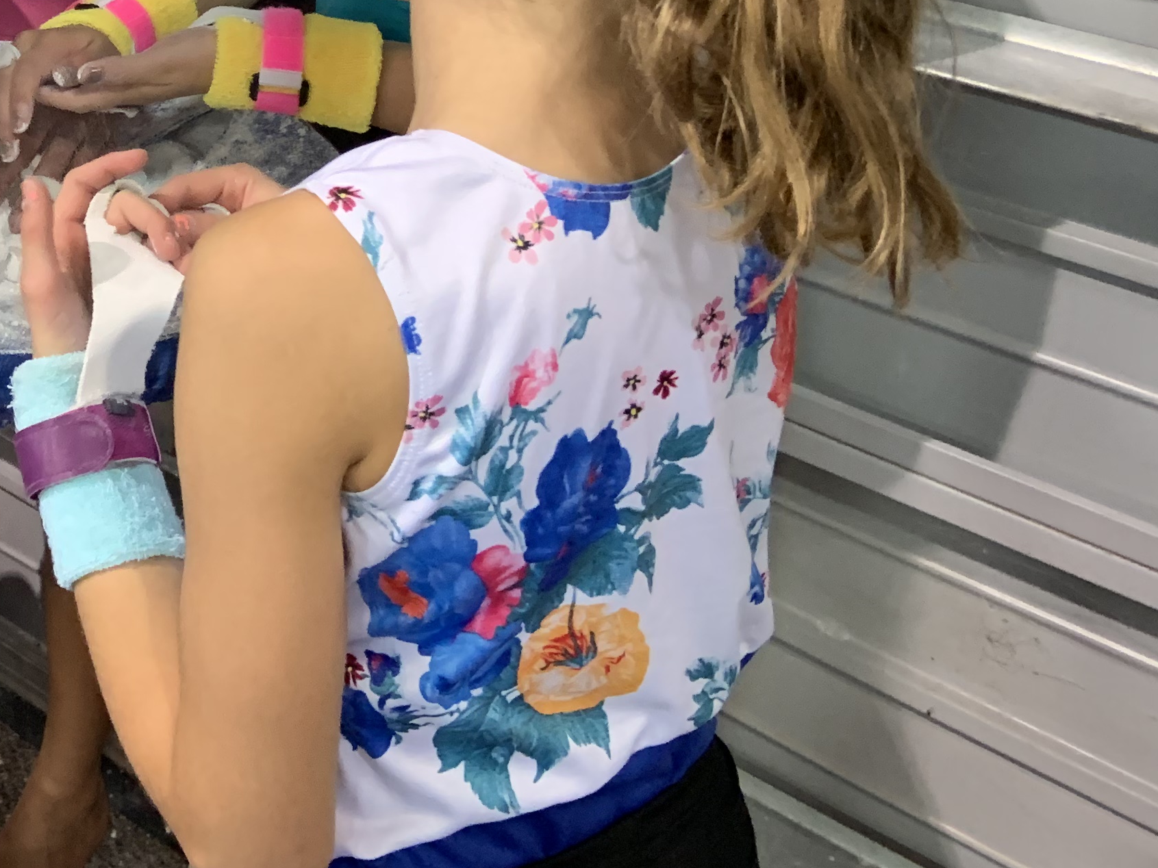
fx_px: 2074
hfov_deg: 29.2
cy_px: -67
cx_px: 1
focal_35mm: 62
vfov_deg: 22.4
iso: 250
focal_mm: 4.25
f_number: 1.8
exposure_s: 1/40
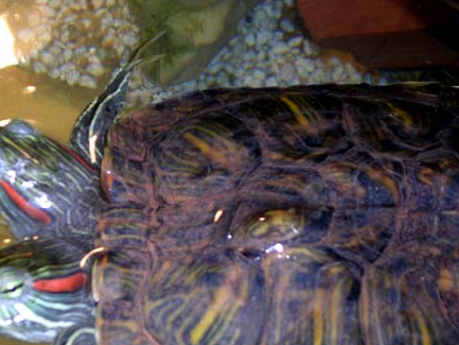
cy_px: 217
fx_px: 1764
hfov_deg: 14.8
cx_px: 157
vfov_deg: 11.1
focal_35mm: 133
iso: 50
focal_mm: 15.2
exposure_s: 1/60.1
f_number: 4.5
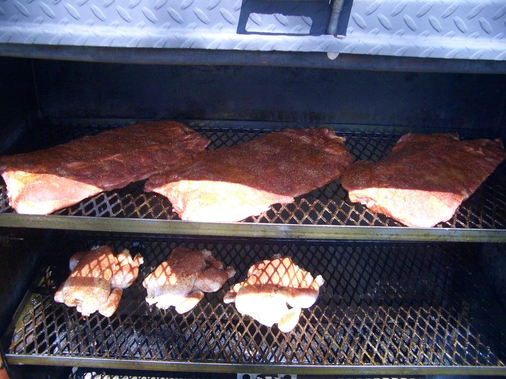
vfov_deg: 40.7
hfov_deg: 52.6
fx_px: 512
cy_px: 190
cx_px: 253
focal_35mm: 35
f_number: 2.6
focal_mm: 5.8
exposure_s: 1/250
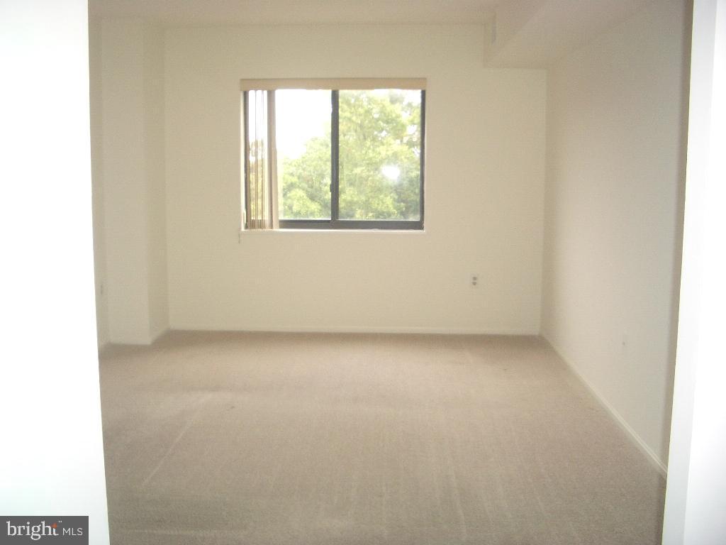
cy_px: 272
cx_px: 363
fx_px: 734
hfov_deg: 52.6
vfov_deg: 40.7
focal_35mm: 35
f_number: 2.6
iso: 100
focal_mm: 5.8
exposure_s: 1/100
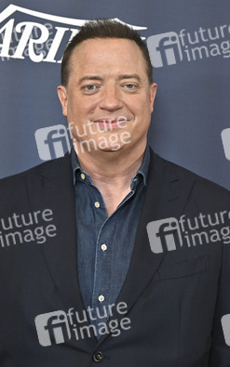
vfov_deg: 21.2
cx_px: 110
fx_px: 983
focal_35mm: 98
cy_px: 185
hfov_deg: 13.4
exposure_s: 1/320
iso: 2500
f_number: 5.6
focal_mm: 95
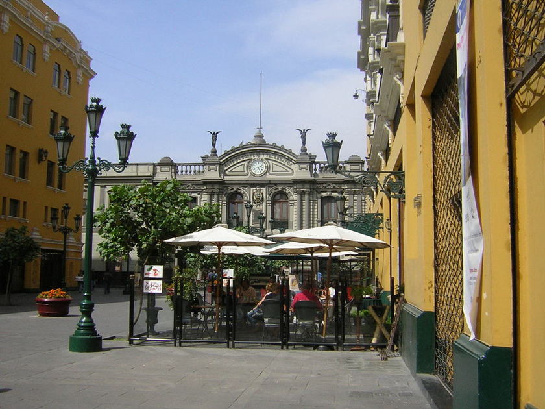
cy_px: 204
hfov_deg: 51.4
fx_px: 567
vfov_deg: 39.7
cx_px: 272
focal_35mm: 36
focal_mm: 4.7
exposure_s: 1/380
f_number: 5.2
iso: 50
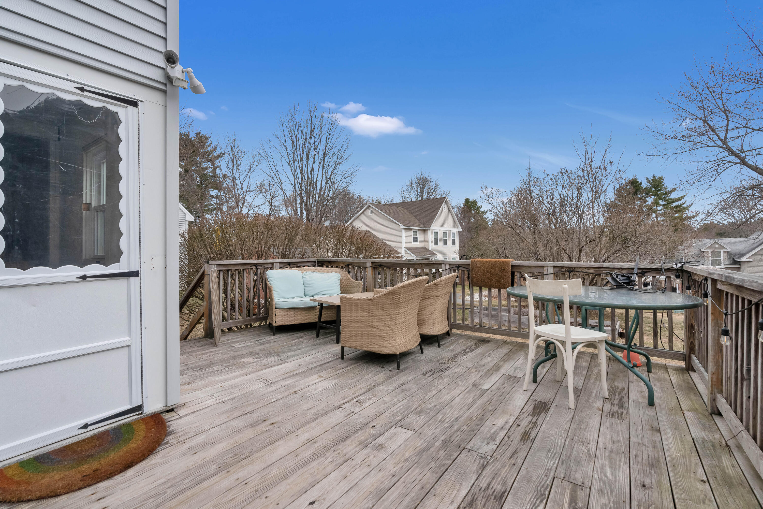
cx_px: 382
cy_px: 254
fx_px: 339
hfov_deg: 96.7
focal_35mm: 16
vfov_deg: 73.8
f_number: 8
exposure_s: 1/1500
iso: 800
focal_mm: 16
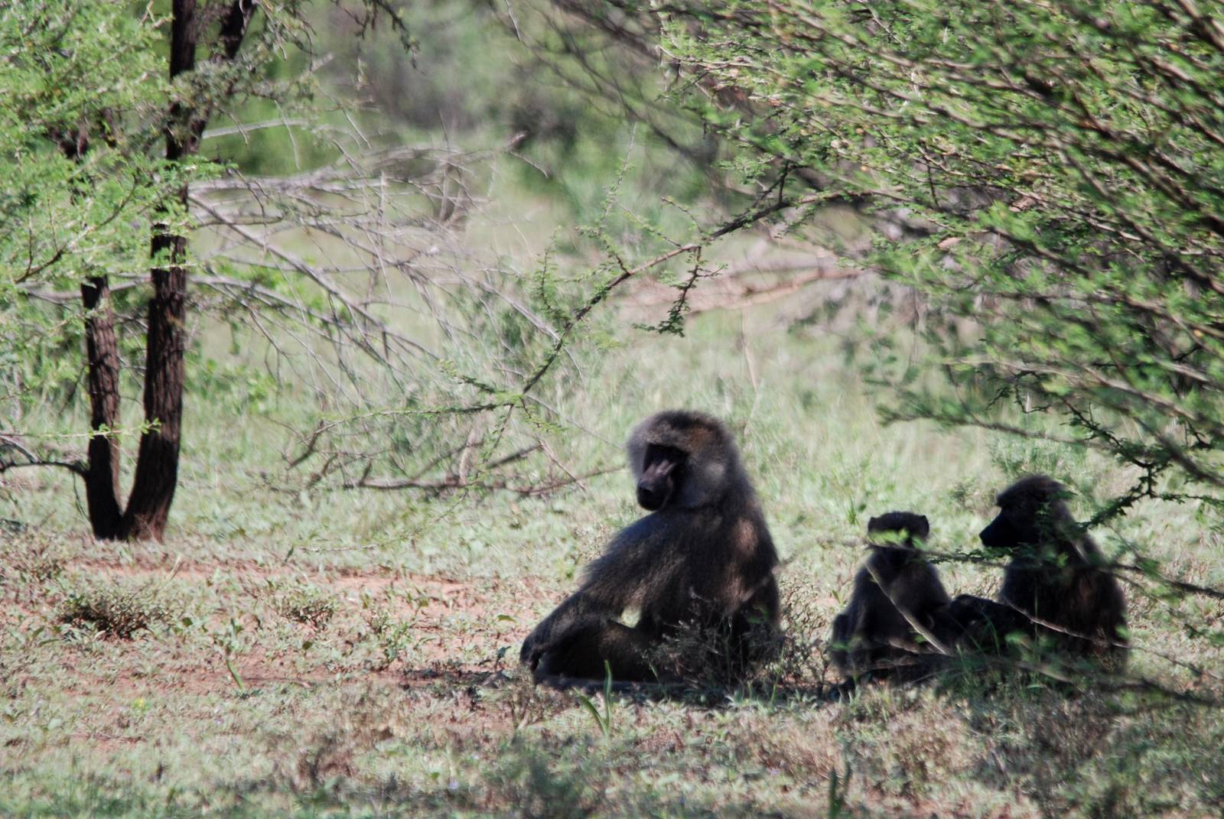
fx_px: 25530
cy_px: 410
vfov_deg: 1.8
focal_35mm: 750
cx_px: 612
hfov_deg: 2.7
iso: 320
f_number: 6.3
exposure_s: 1/500
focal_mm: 500
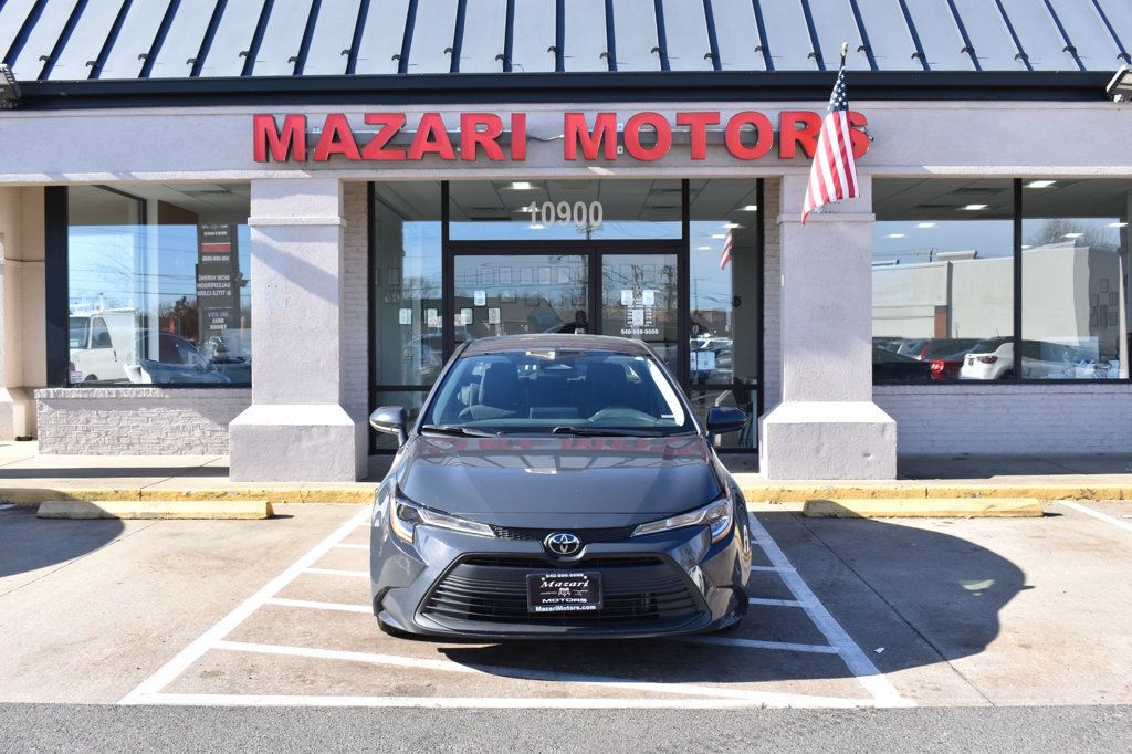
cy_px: 377
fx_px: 1226
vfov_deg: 34.2
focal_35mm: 39
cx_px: 566
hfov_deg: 49.6
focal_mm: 26
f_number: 8
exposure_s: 1/250
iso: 250
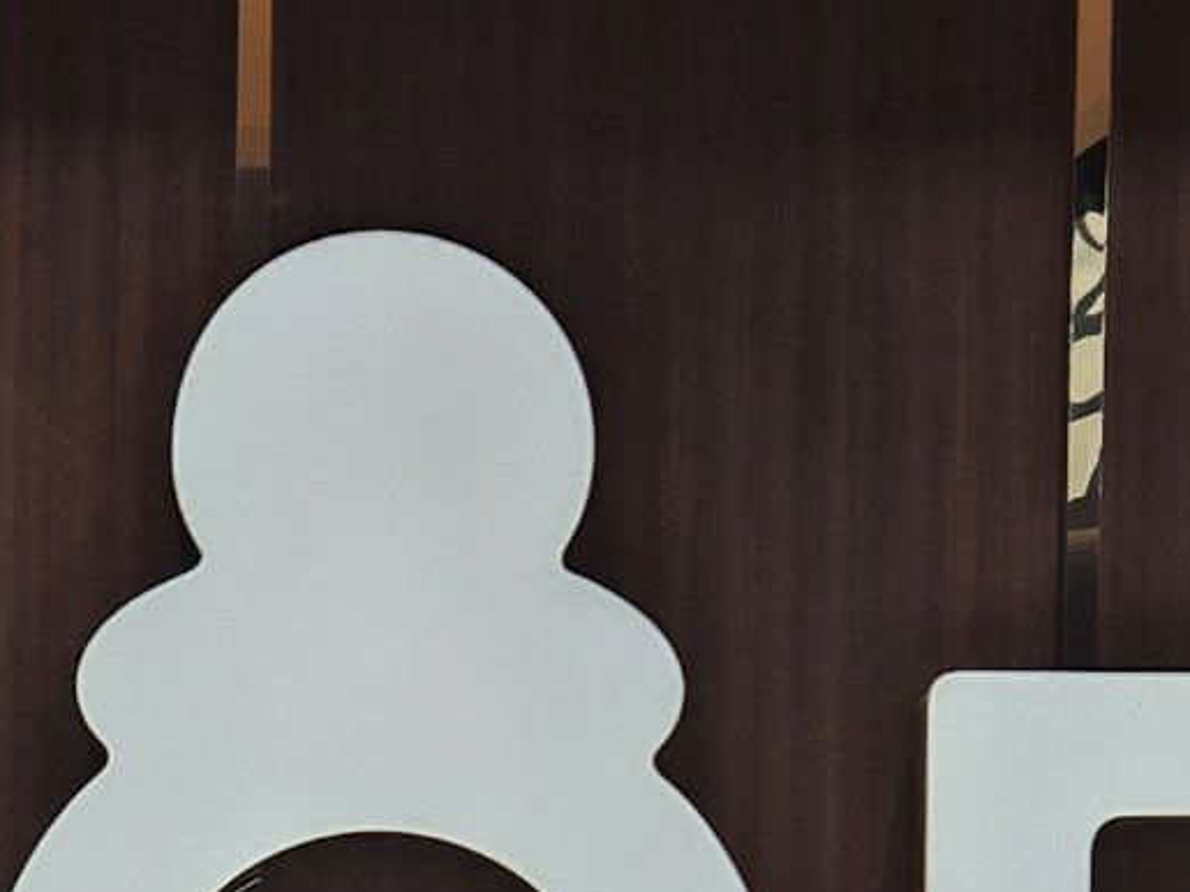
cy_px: 1516
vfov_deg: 11.4
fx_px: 4193
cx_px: -29
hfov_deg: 15.8
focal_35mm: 122
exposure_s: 1/476
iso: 25
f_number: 1.8
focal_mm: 5.4
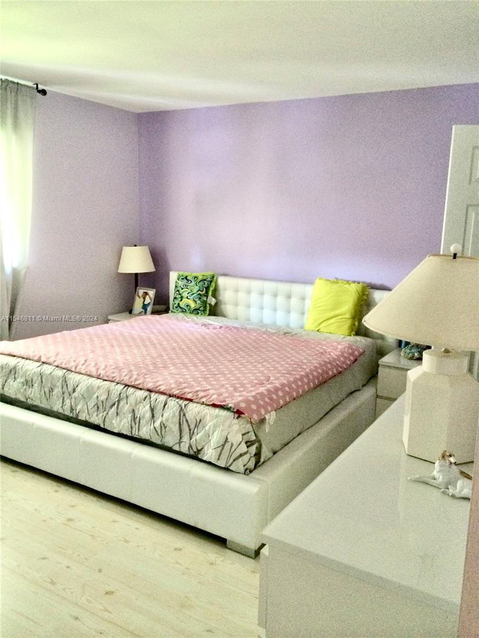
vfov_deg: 60.0
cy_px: 319
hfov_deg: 46.8
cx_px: 240
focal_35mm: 30
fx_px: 554
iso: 400
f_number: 2.2
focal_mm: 4.12
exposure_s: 1/15
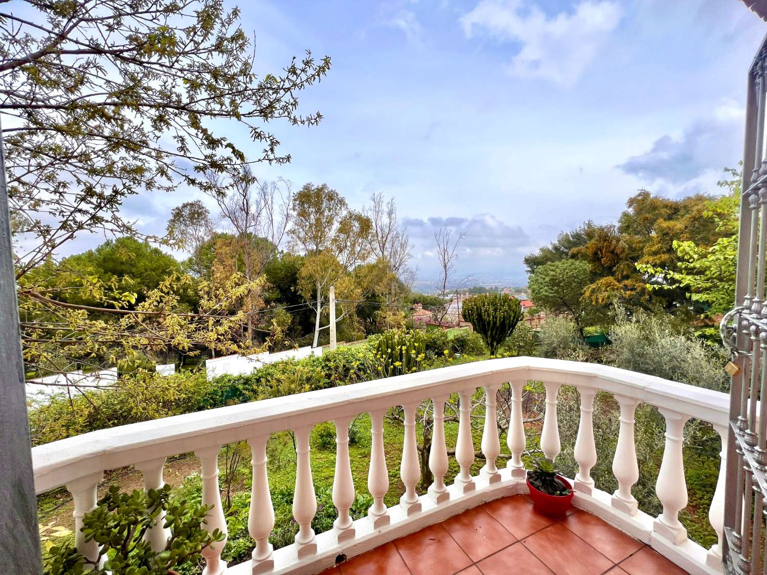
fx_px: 288
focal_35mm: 13
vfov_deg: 89.9
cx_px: 384
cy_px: 288
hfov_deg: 106.2
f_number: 1.8
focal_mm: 1.57
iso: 32
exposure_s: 1/1698
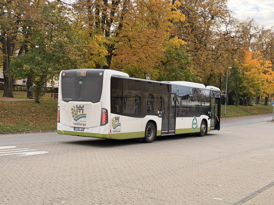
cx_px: 138
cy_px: 101
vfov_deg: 29.7
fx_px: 388
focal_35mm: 49
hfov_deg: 38.9
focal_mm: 6.76
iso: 64
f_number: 1.78
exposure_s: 1/652
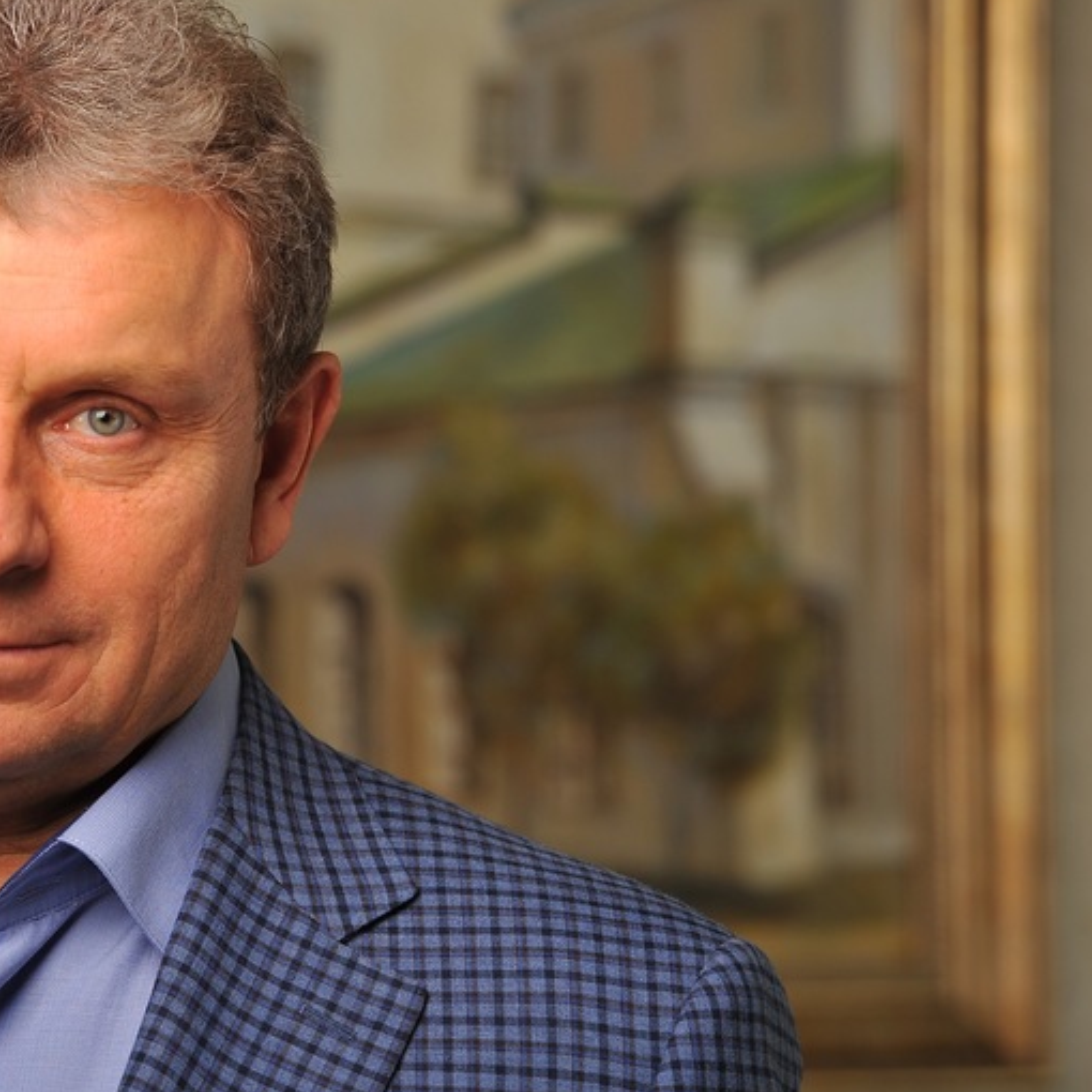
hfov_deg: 5.9
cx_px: 147
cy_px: 593
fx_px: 10529
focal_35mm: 295
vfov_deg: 5.9
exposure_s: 1/200
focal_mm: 185
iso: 125
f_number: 5
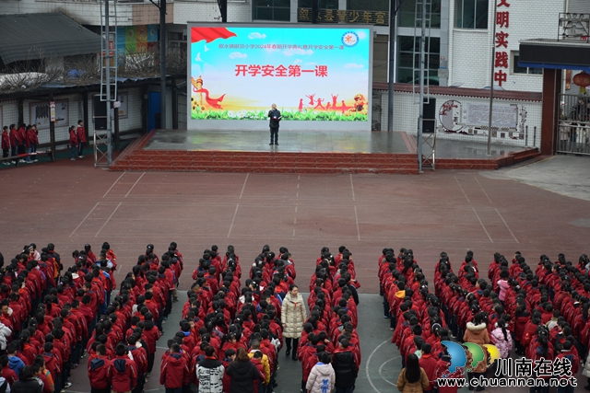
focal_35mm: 90
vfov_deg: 15.2
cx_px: 295
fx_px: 1475
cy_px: 196
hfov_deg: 22.6
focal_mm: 60
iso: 100
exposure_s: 1/50
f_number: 5
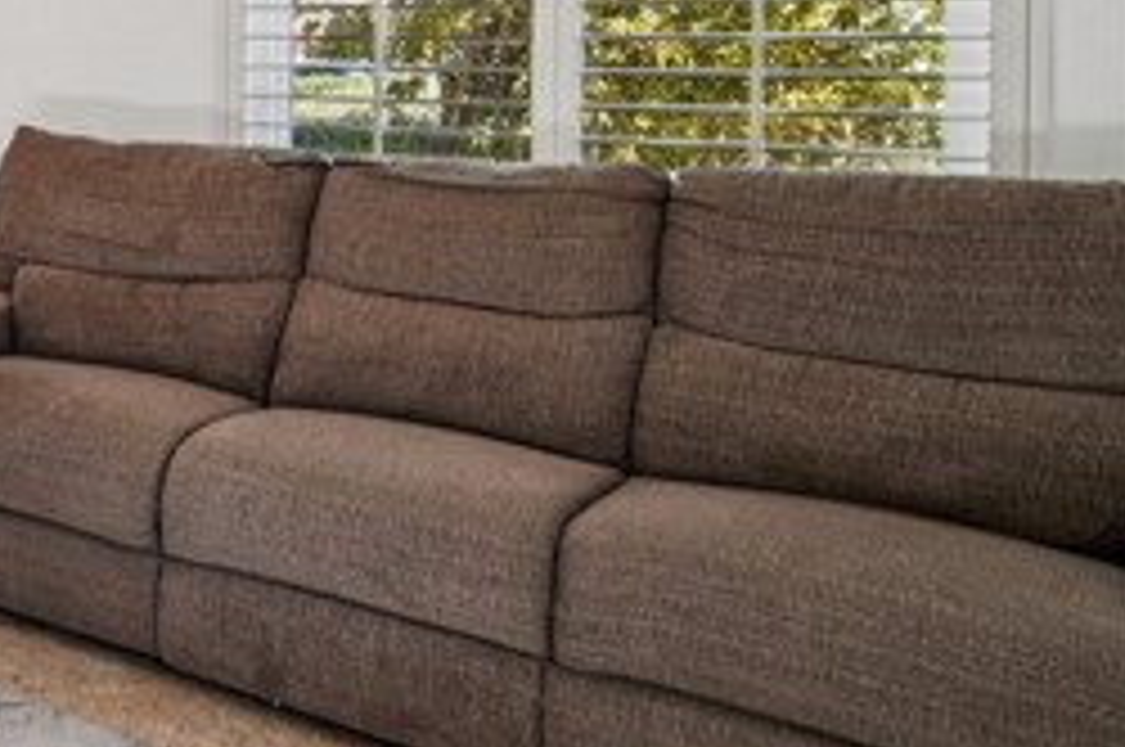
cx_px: -310
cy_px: 54
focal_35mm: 41
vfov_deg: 30.9
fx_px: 1280
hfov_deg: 34.6
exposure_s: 1/30
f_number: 8
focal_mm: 16
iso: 320
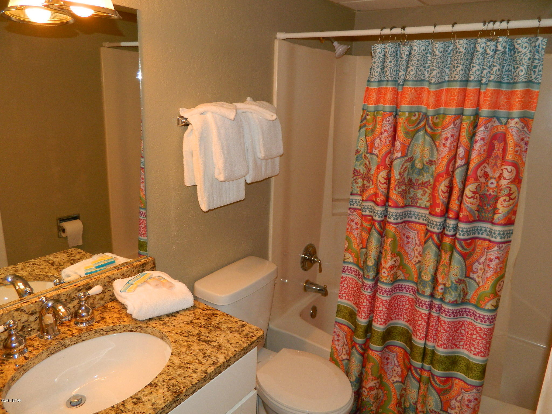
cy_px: 207
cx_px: 276
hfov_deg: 69.4
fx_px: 399
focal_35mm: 25
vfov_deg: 54.9
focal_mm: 4.5
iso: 100
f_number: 3.1
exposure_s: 1/30
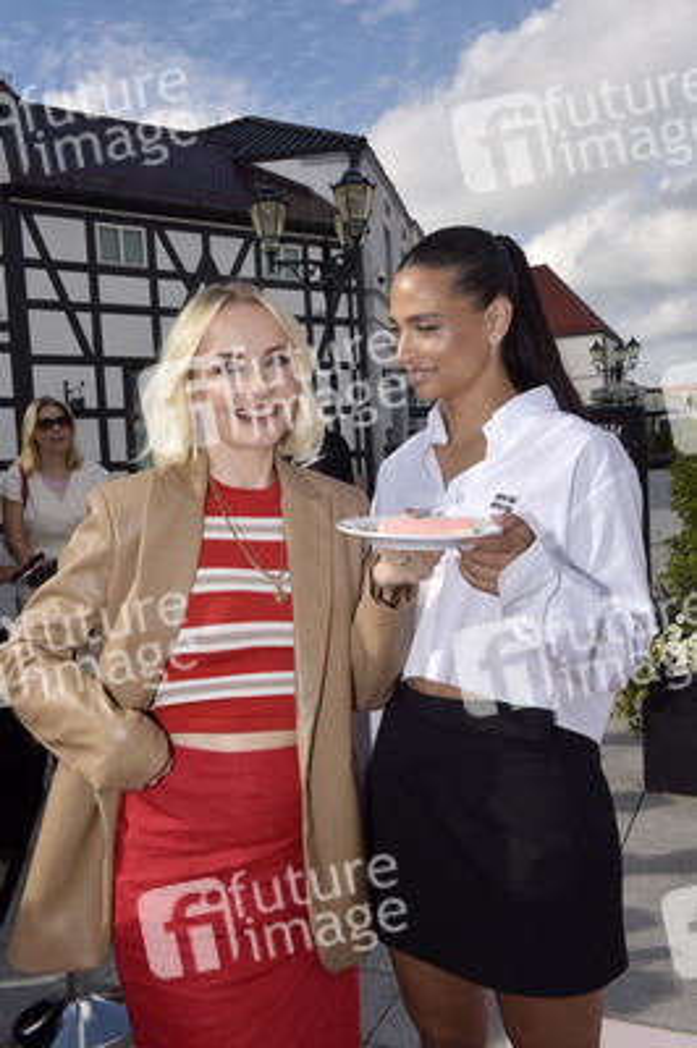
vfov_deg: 55.8
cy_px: 524
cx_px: 348
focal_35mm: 34
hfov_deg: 38.8
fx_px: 989
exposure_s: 1/250
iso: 200
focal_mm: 34
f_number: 18
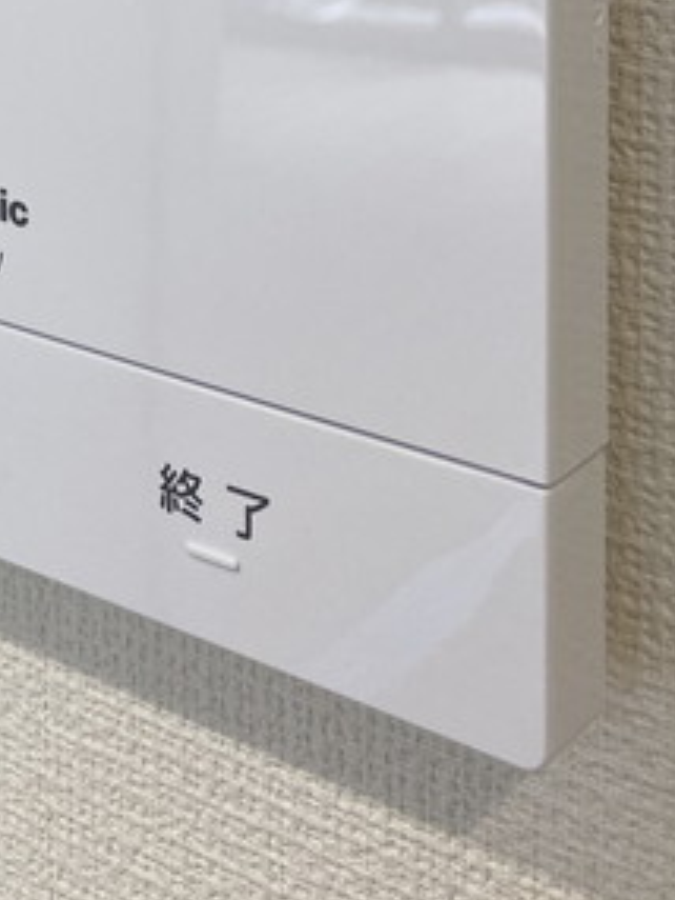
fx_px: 1897
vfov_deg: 23.3
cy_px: -297
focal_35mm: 73
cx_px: -76
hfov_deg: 19.3
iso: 80
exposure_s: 1/100
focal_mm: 4.25
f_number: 1.8
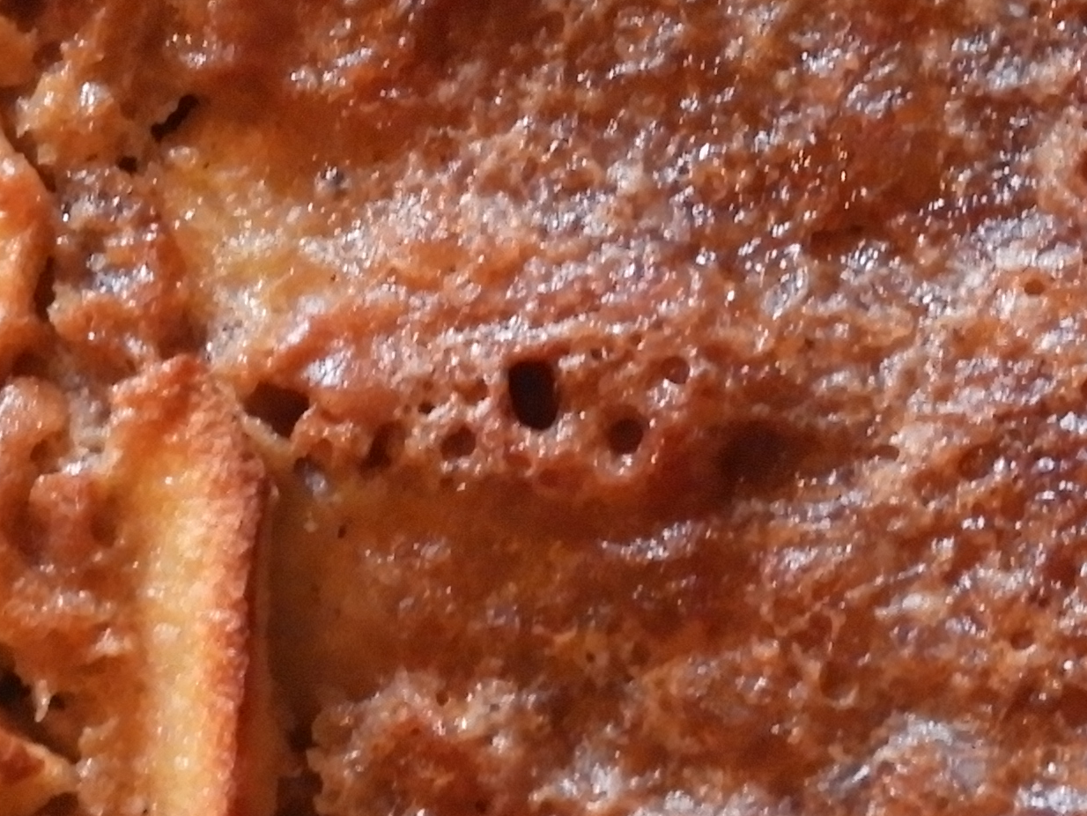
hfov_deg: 7.9
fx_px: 7915
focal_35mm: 252
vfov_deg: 5.9
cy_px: -200
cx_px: 401
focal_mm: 10.7
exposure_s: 1/8
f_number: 4.2
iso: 640
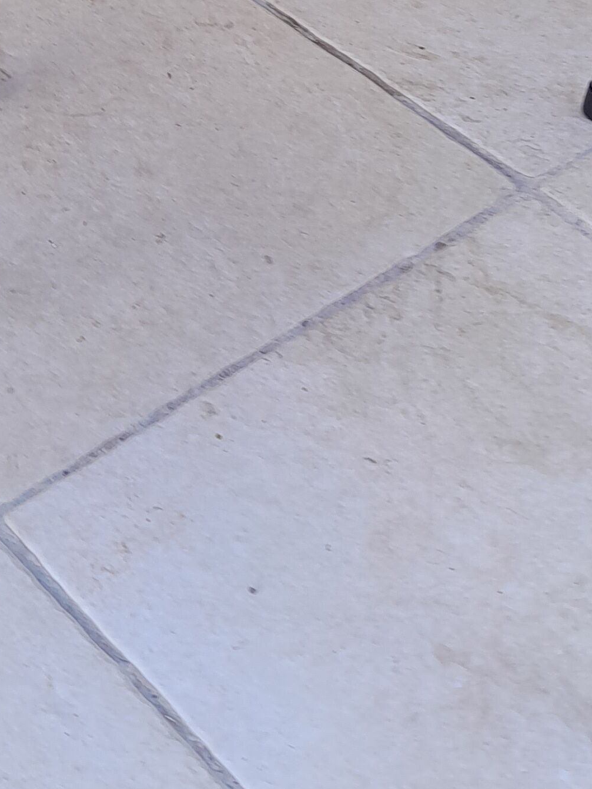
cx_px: 101
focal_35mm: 79
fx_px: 1802
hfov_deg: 18.5
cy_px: -278
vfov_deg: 21.9
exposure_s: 1/60
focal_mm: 3.98
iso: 40
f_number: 1.8
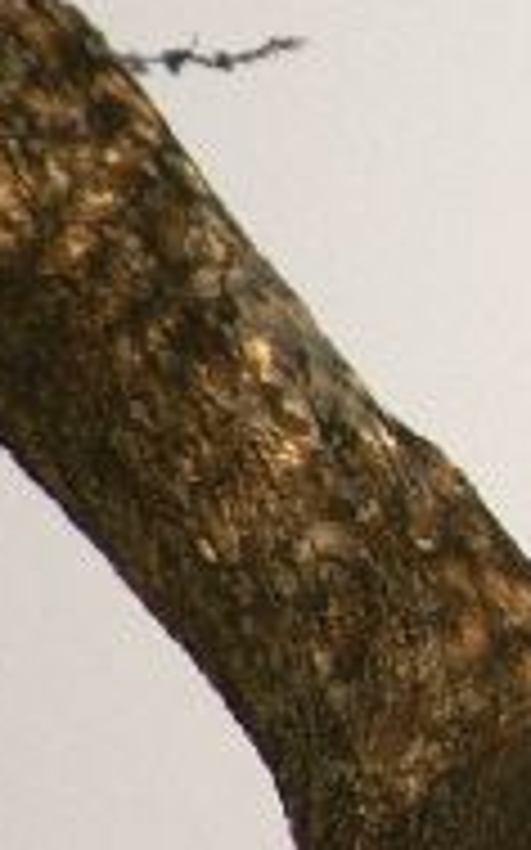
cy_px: 436
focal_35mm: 3229
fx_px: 74822
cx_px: 1408
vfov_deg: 0.7
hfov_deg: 0.4
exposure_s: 1/500
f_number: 6.3
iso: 100
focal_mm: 500
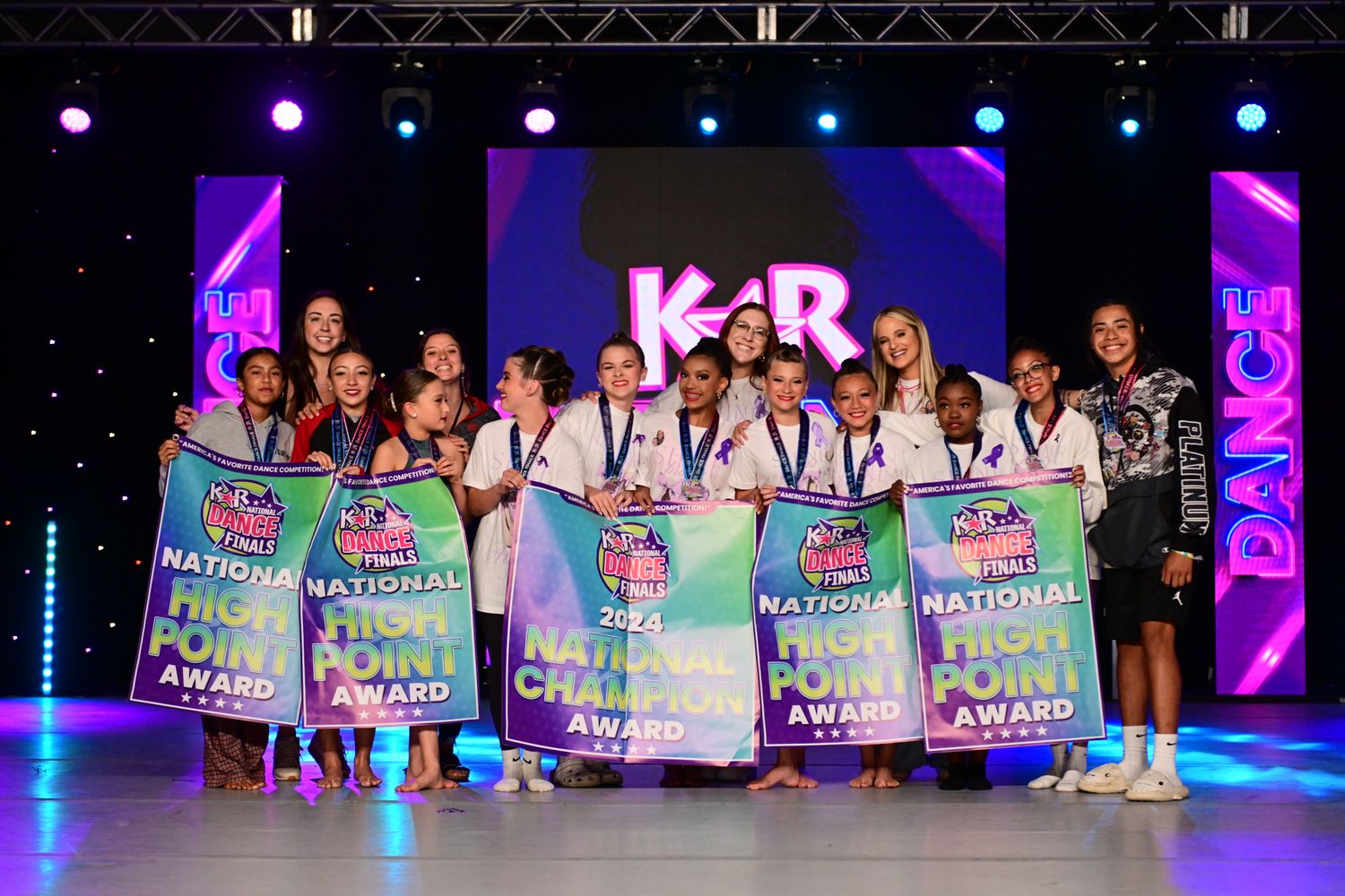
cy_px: 448
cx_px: 672
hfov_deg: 28.8
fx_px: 2615
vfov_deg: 19.5
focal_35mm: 70
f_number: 2.8
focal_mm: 70
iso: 2000
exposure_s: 1/1000
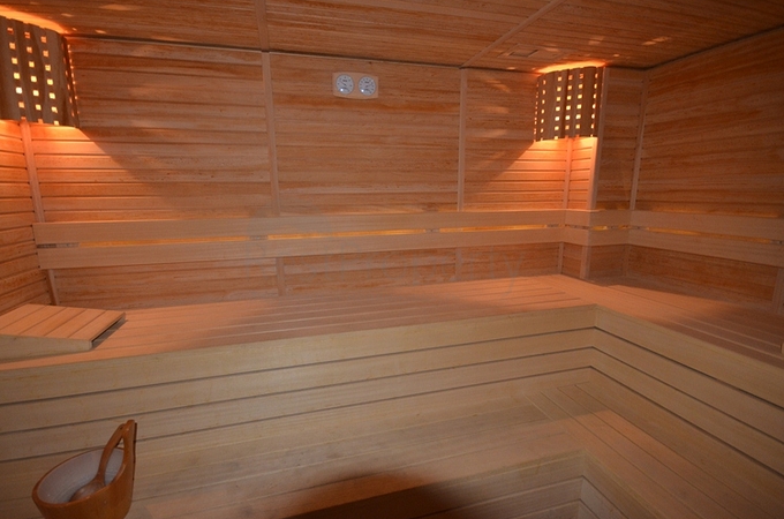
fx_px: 348
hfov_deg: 96.9
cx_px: 386
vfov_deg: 73.4
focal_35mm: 16
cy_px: 253
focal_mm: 10
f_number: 4
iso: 800
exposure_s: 1/60
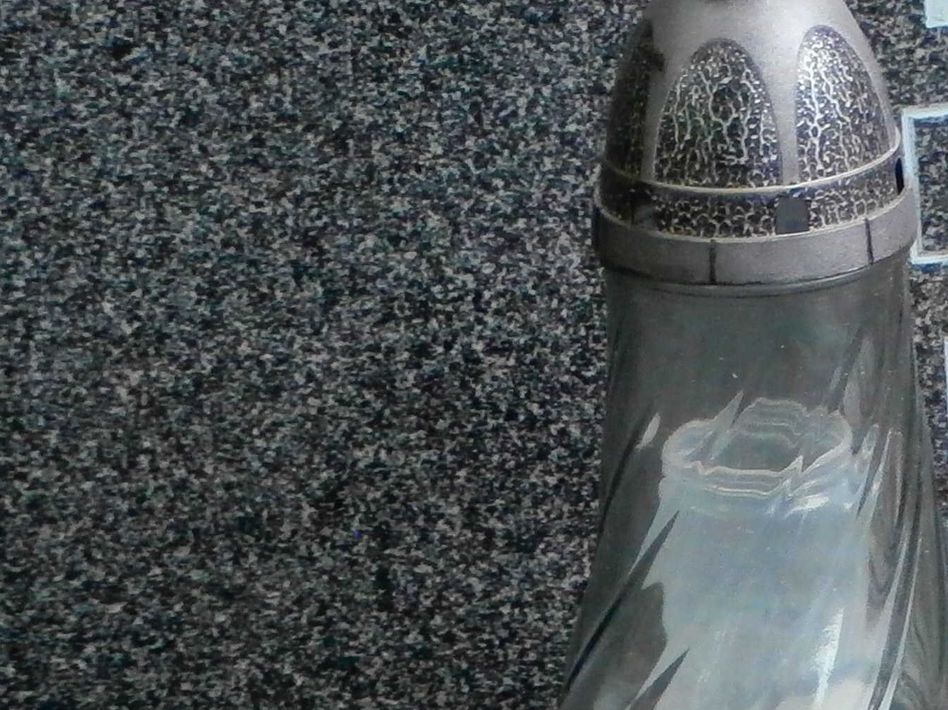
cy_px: -8
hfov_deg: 6.7
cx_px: 1369
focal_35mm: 293
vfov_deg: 5.1
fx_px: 8022
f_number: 5
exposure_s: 1/80
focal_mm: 15.16
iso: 200
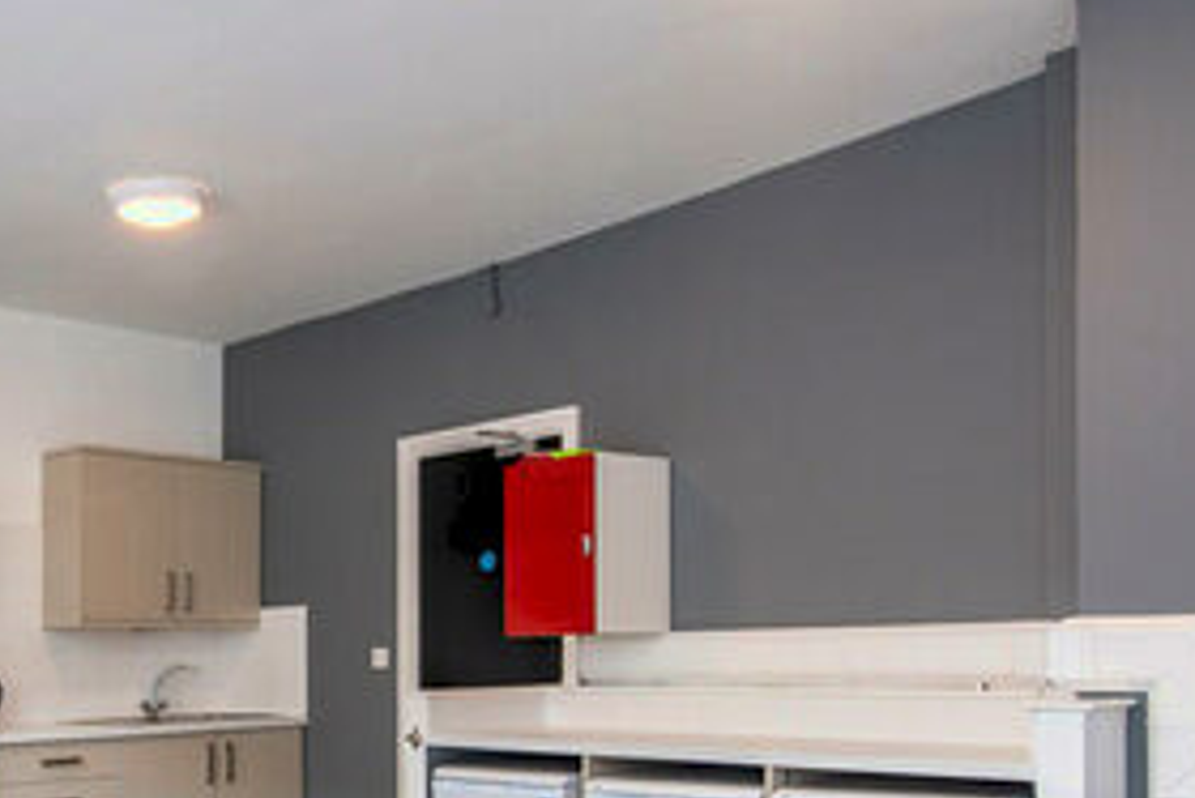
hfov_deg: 45.6
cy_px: 606
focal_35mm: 40
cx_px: 218
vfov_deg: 32.7
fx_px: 1328
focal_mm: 16
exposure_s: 1/5
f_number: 14
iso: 100
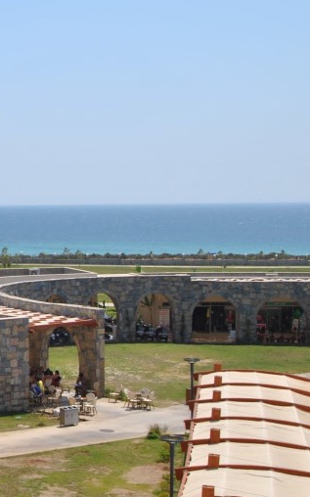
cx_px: -216
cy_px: 240
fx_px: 1123
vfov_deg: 24.9
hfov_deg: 14.2
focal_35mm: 83
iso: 100
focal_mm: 24
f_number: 8
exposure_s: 1/250
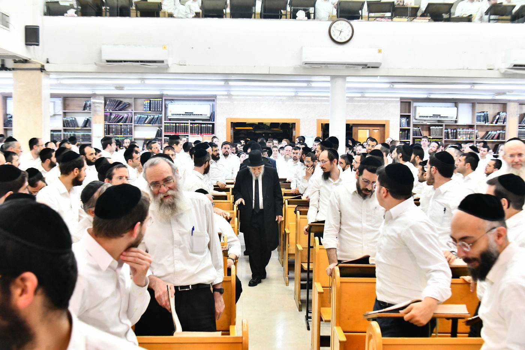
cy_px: 175
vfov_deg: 29.9
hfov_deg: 43.6
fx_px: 656
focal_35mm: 45
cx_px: 262
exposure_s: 1/160
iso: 3200
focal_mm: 45
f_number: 5.6
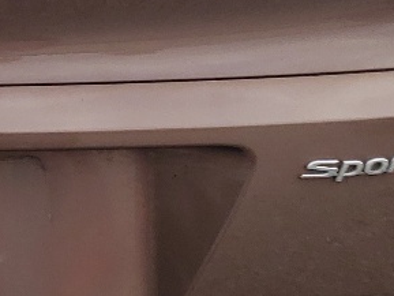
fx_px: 1640
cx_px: -134
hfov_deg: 13.2
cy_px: -52
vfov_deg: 10.2
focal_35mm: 144
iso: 50
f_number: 1.5
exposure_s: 1/1250
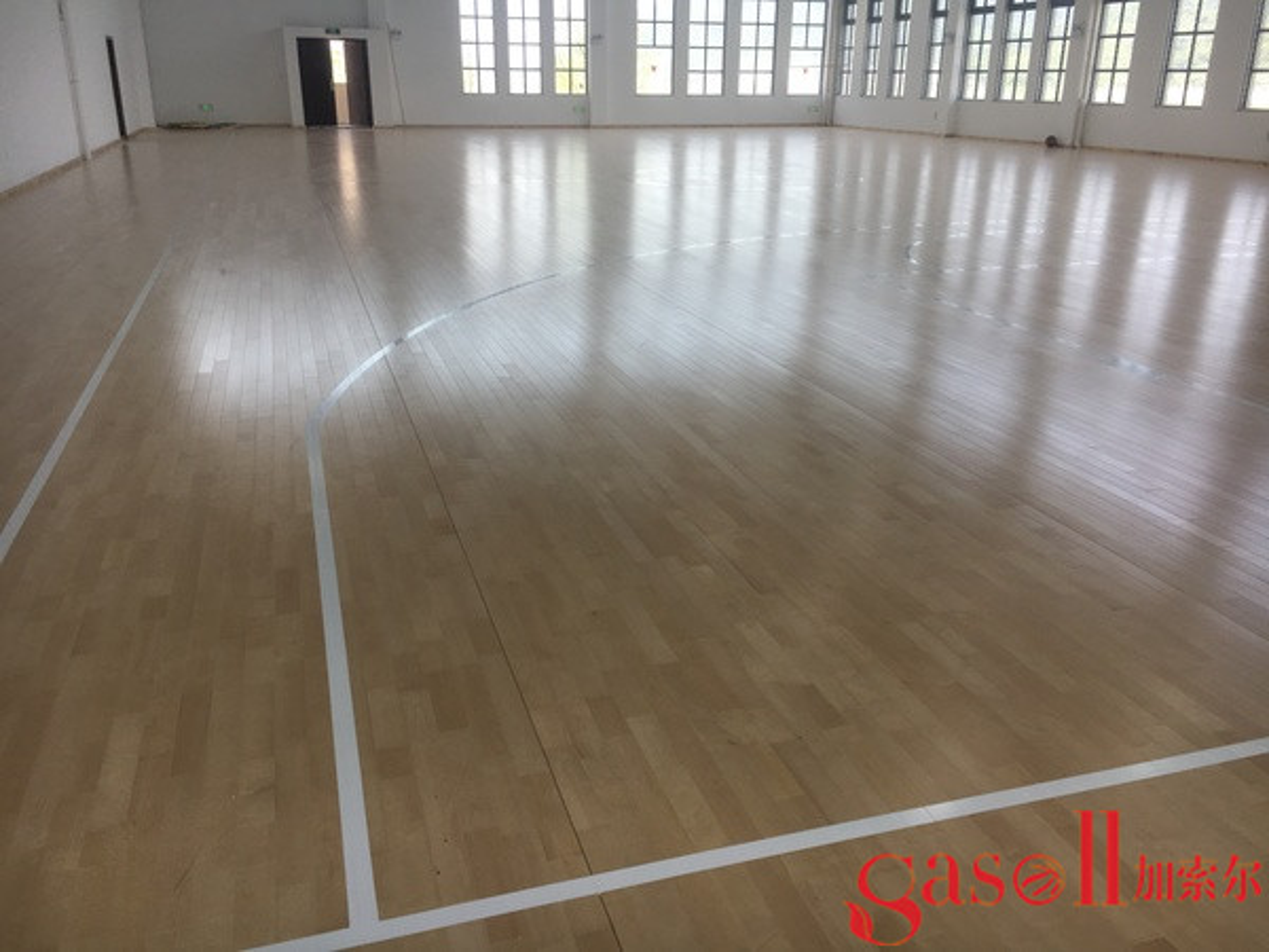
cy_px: 476
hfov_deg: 61.7
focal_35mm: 29
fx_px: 1063
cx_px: 634
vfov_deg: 48.2
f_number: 2.2
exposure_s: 1/109
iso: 25
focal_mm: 4.15
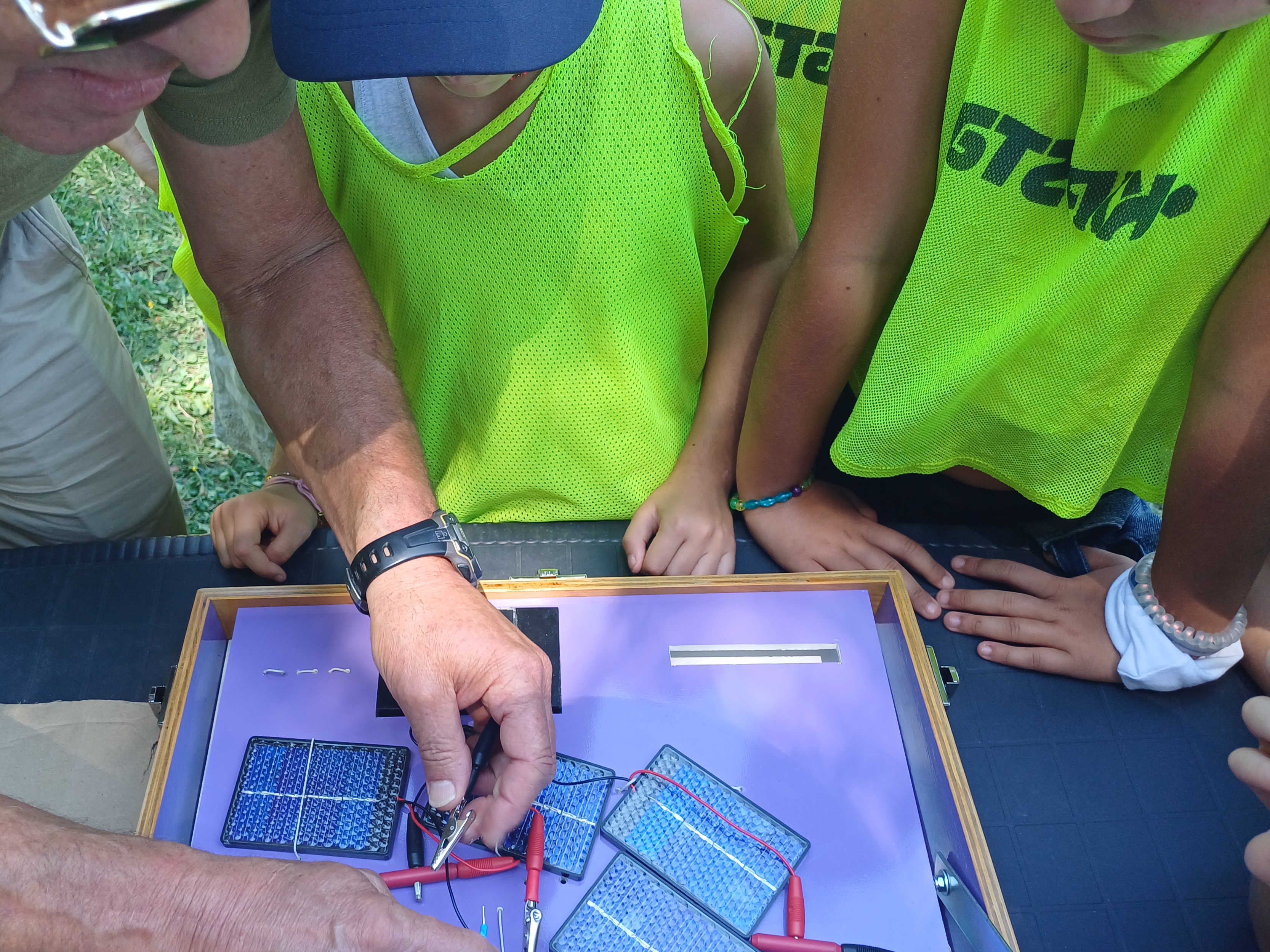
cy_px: 563
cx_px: 553
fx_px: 1101
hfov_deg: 59.8
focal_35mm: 30
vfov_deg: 46.6
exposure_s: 1/100
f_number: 1.8
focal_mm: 4.65
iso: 50
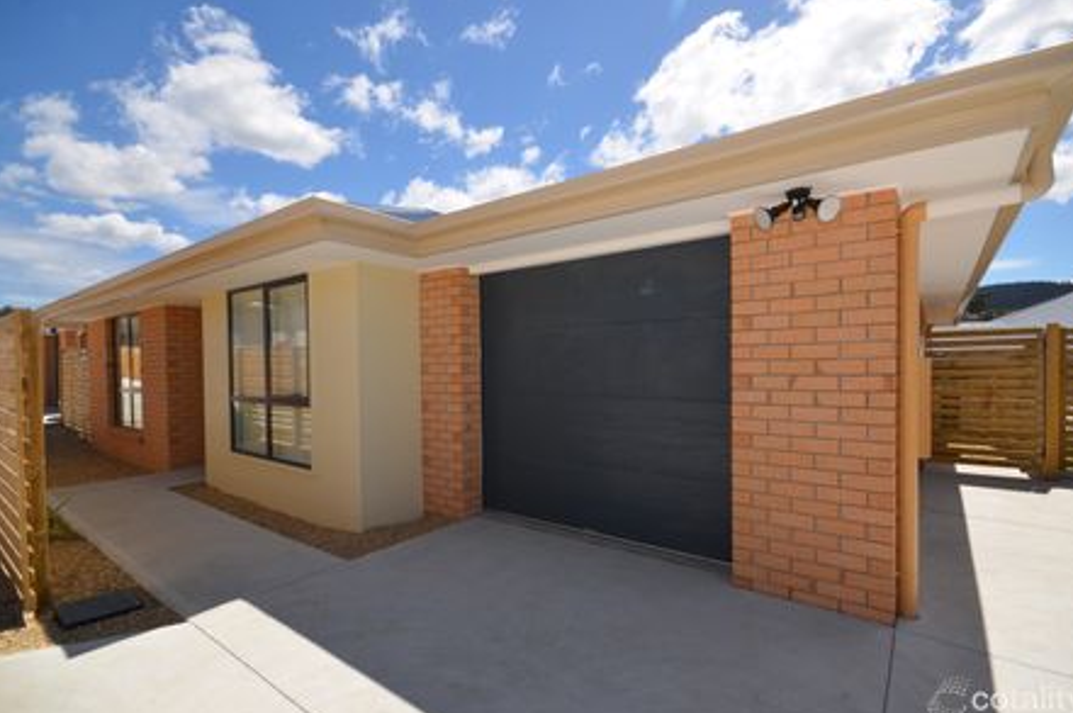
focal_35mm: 16
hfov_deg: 96.8
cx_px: 552
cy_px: 369
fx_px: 476
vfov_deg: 73.6
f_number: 9
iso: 100
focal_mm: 10
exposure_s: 1/250
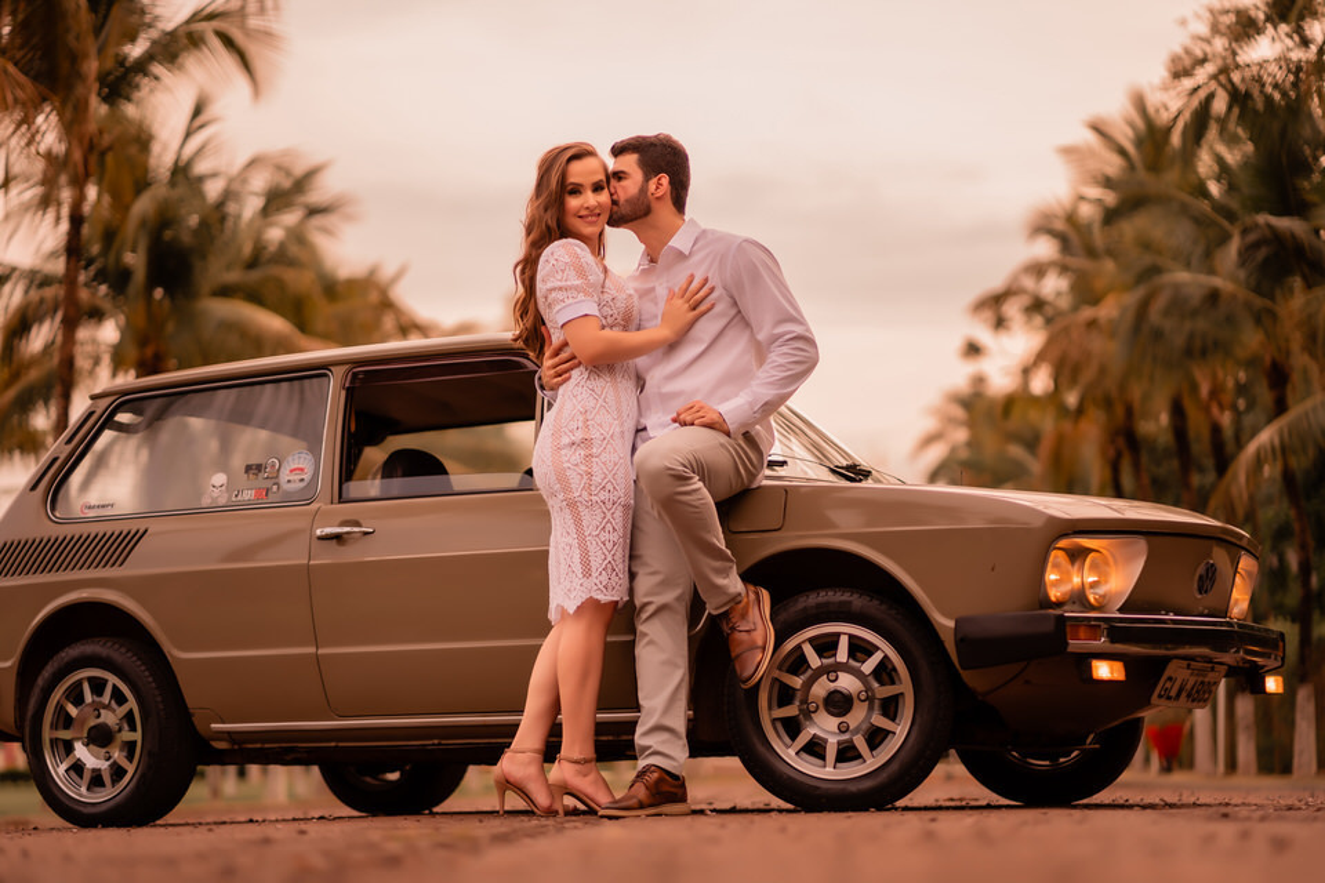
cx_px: 662
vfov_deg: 16.1
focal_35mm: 85
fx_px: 3128
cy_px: 442
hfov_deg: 23.9
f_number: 1.8
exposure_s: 1/500
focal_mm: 85
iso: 100
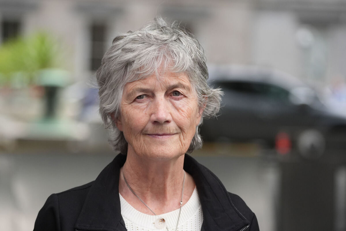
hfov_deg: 11.2
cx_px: 173
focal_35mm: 183
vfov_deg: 7.5
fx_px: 1759
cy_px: 116
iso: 2000
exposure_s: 1/2500
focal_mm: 183
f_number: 5.6
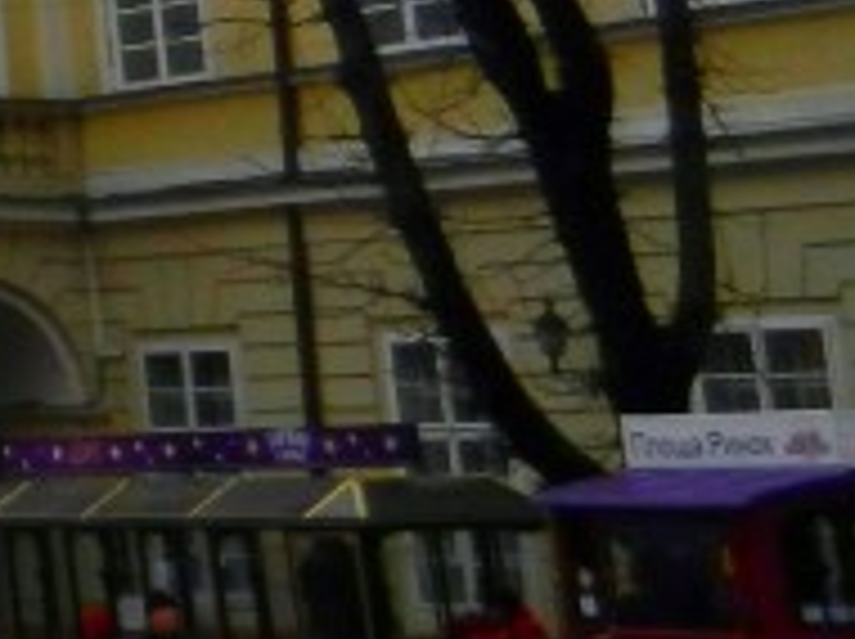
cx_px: -1431
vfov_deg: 10.5
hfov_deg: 11.2
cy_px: -405
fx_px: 3330
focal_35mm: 135
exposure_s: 1/200
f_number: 3.5
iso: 160
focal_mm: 4.5
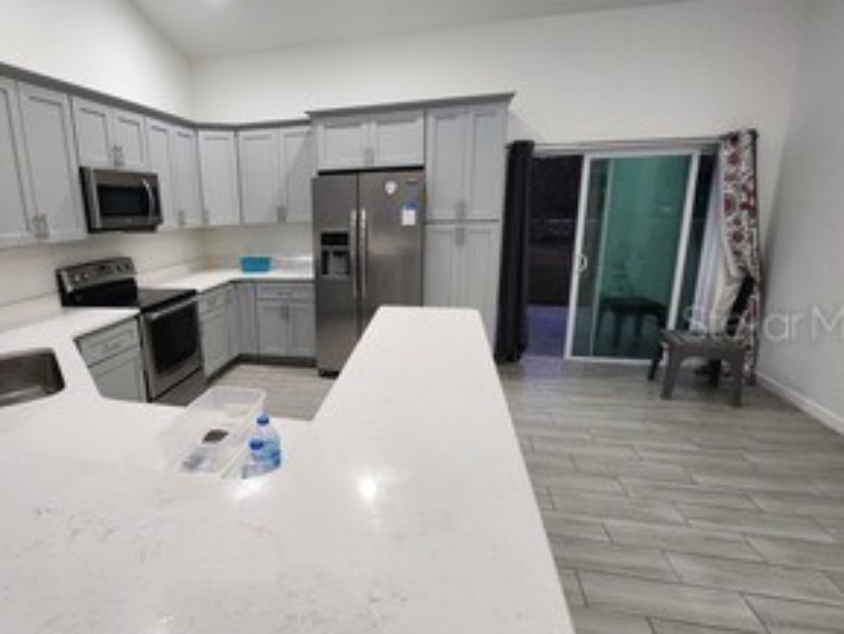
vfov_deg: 71.6
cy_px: 321
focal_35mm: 18
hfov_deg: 86.1
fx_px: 439
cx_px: 318
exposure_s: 1/60
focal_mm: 1.7
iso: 250
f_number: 2.2
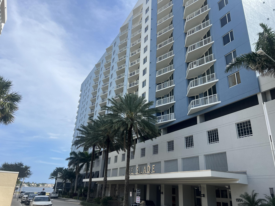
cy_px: 103
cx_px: 138
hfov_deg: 67.3
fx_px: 207
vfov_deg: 53.1
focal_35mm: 26
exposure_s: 1/4630
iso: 50
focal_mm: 5.7
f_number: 1.5
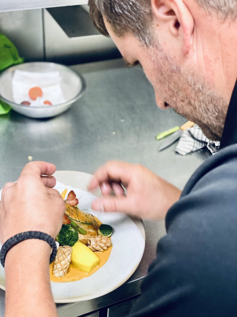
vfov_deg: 36.8
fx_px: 475
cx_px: 118
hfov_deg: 28.0
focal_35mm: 52
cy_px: 158
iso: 250
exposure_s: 1/33
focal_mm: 6
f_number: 2
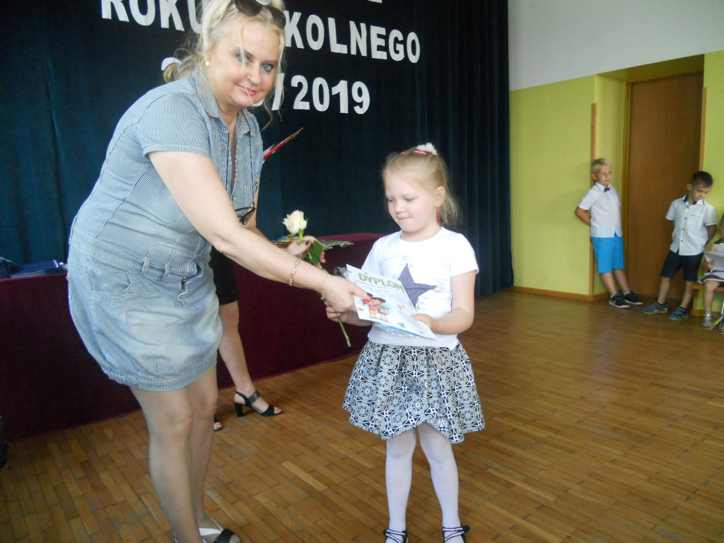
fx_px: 565
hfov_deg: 65.3
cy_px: 272
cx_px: 362
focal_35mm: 27
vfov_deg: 51.4
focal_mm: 4.9
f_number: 3.2
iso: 250
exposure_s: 1/30
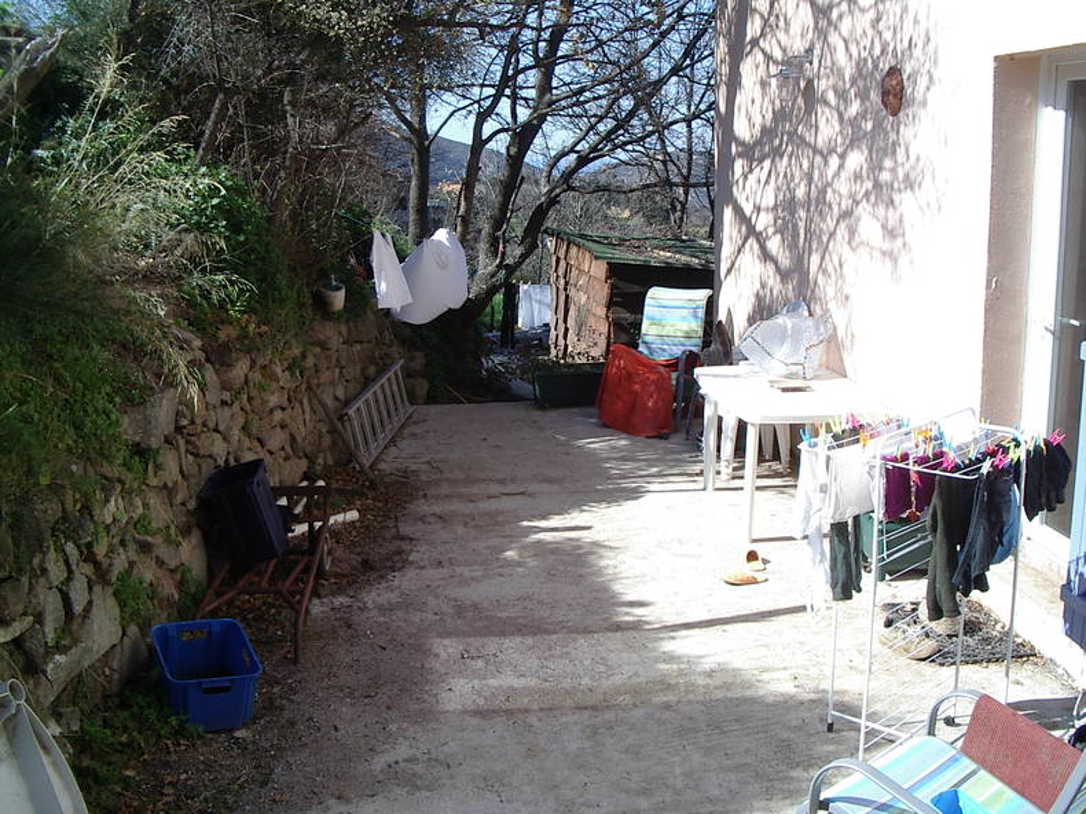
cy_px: 407
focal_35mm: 38
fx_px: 1192
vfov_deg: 37.7
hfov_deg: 49.0
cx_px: 543
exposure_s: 1/200
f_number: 4.8
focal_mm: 5.8
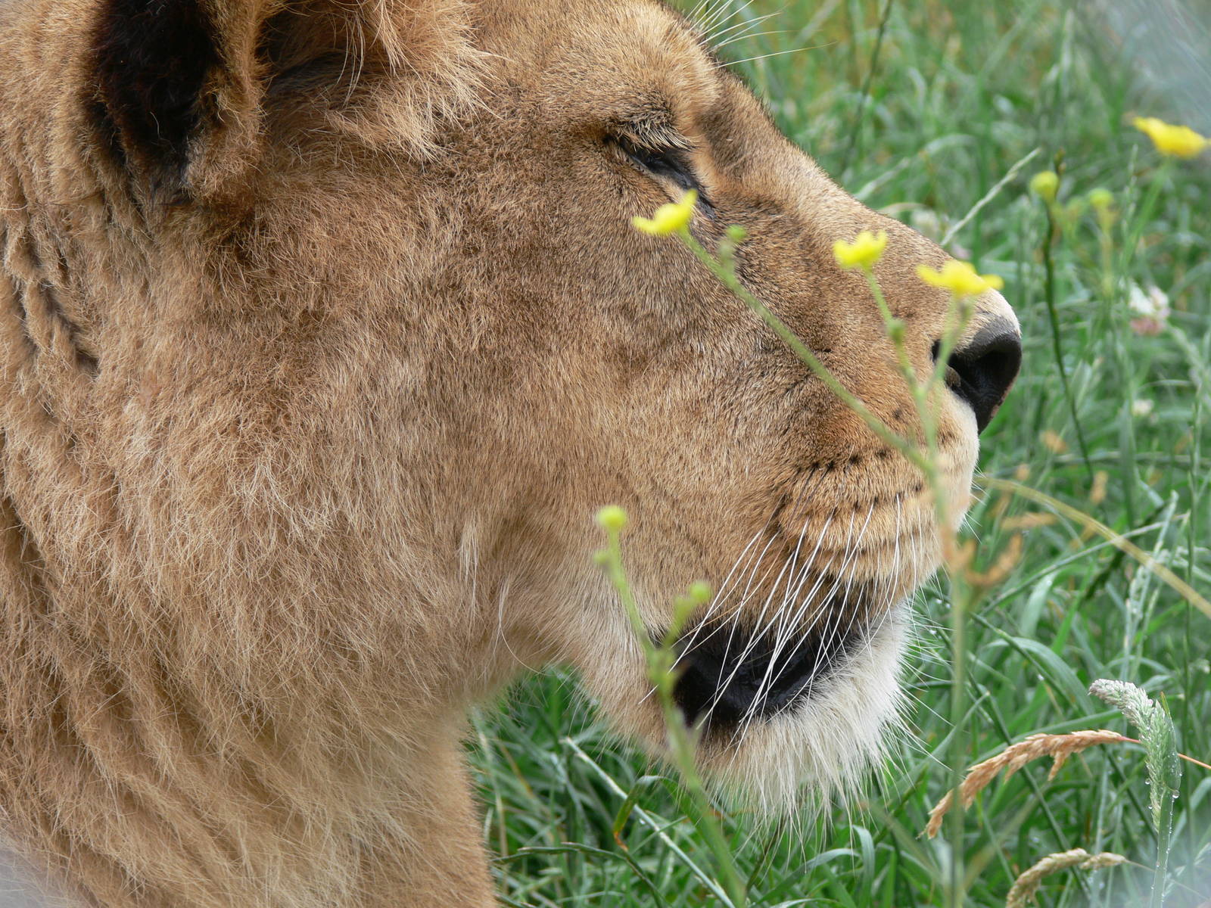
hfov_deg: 9.7
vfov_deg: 7.3
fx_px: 7137
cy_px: 454
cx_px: 606
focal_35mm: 204
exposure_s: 1/100
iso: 80
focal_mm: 43.1
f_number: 5
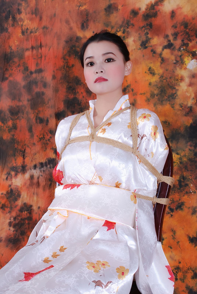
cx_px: 98
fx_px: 430
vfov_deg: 37.8
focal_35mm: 52
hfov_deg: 25.8
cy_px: 147
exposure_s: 1/8
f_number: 11
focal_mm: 35
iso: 100
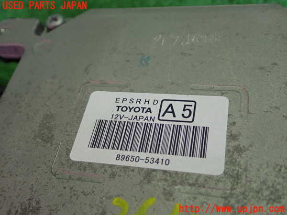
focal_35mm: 41
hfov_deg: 45.8
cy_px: 108
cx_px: 144
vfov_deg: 35.1
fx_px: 340
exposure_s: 1/40
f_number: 2.8
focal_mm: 7.31
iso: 250
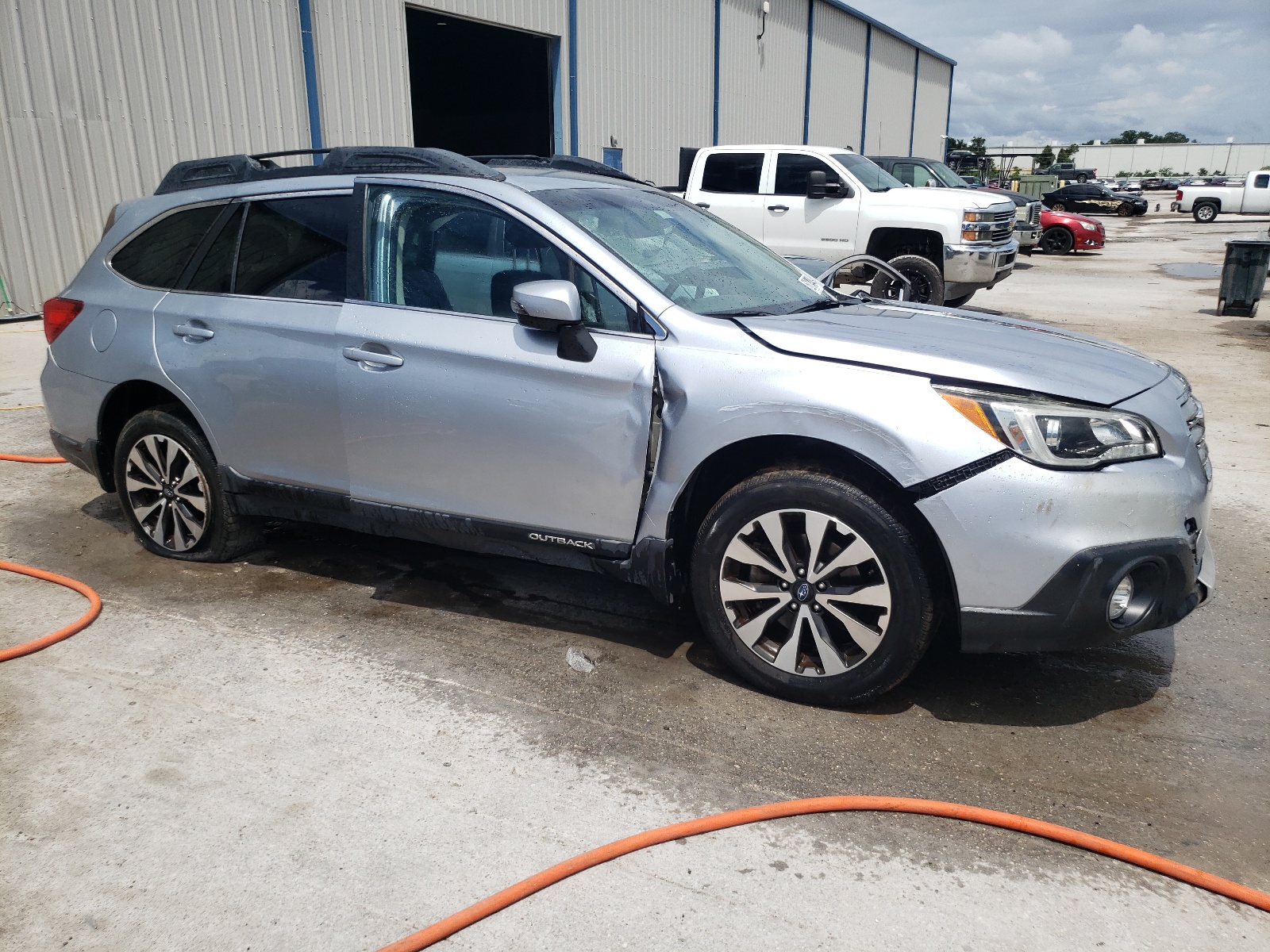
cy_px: 476
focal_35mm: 26
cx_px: 635
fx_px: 954
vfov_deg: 53.1
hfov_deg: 67.3
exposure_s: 1/5000
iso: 50
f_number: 1.5
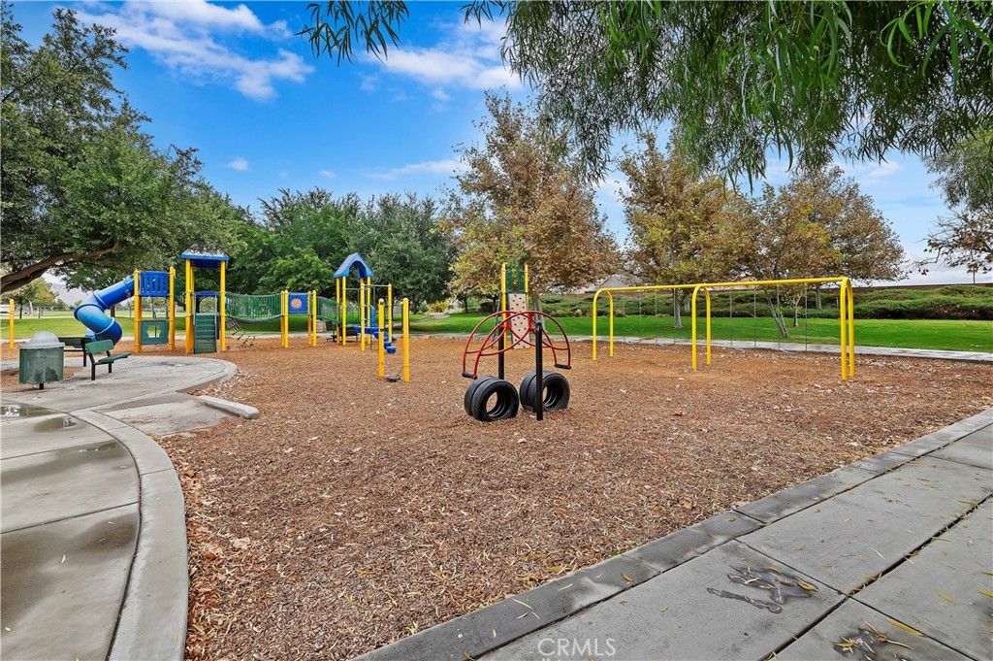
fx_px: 386
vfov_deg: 81.1
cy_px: 330
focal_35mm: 14
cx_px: 496
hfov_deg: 104.3
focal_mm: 14
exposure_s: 1/125
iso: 500
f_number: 14
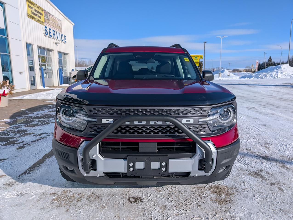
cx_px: 146
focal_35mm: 24
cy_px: 110
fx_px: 203
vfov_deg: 56.9
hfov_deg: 71.5
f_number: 1.68
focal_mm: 6.9
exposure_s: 1/1938
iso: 21
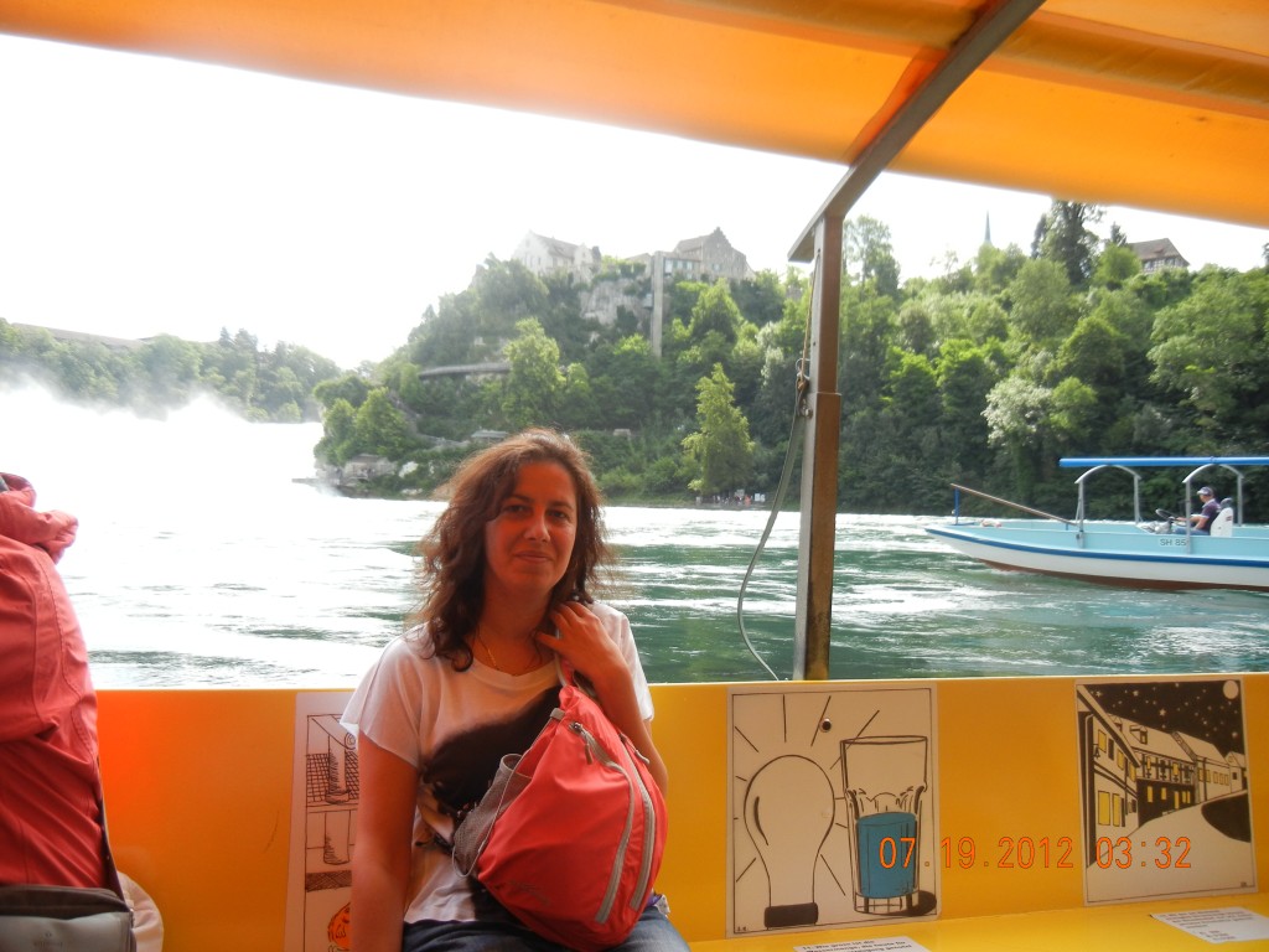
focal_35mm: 30
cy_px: 476
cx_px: 634
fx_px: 1100
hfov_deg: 60.0
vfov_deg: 46.8
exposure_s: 1/365
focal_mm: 5.4
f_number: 3.5
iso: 160
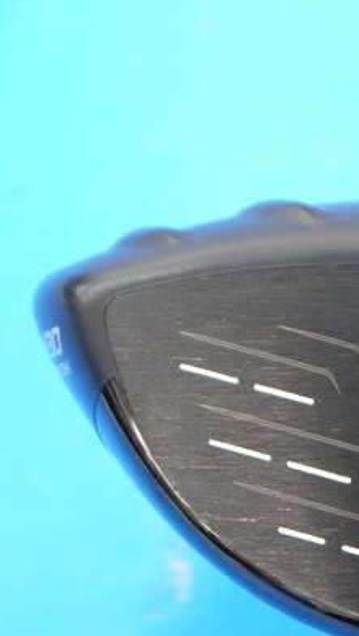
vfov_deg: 14.3
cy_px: 367
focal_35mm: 150
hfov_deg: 8.0
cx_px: 507
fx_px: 2533
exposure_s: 1/50
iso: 800
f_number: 5.6
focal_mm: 42
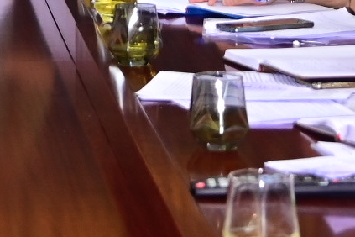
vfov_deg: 5.5
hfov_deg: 8.4
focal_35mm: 242
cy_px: -296
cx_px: -76
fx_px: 2386
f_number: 4.5
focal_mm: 35
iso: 1000
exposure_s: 1/200
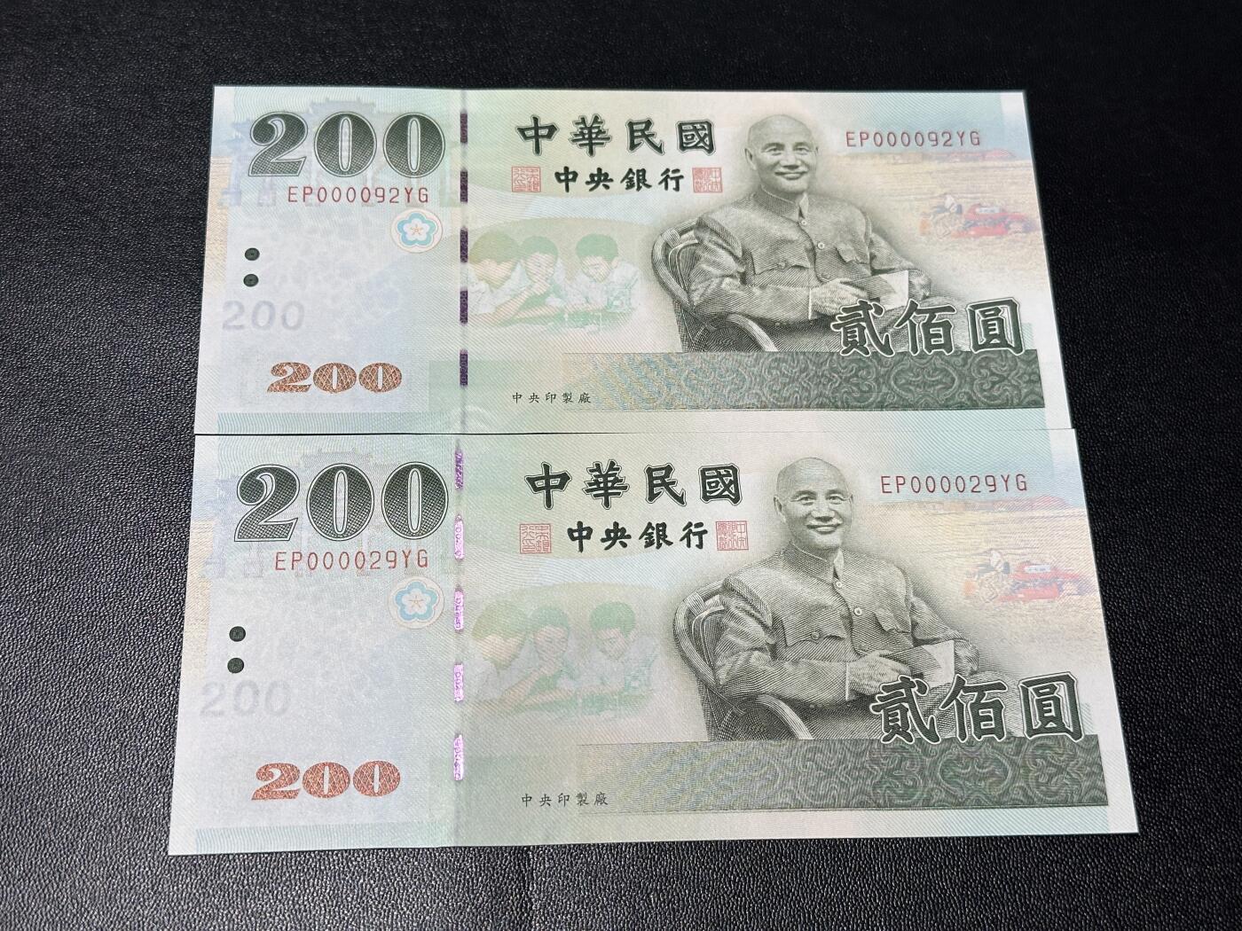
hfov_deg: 39.7
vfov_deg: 30.3
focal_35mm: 48
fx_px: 1722
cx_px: 621
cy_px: 466
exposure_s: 1/50
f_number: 1.78
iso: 80
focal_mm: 6.86
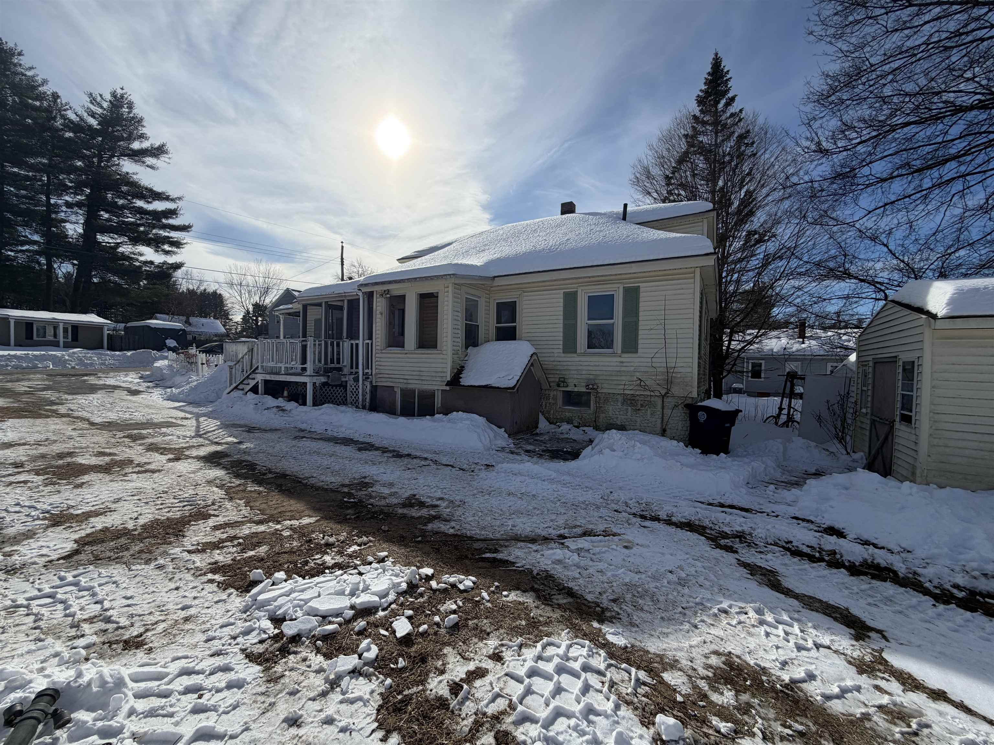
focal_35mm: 14
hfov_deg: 102.1
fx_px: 402
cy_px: 372
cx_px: 497
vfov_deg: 85.7
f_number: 2.2
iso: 32
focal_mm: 2.22
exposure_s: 1/2611
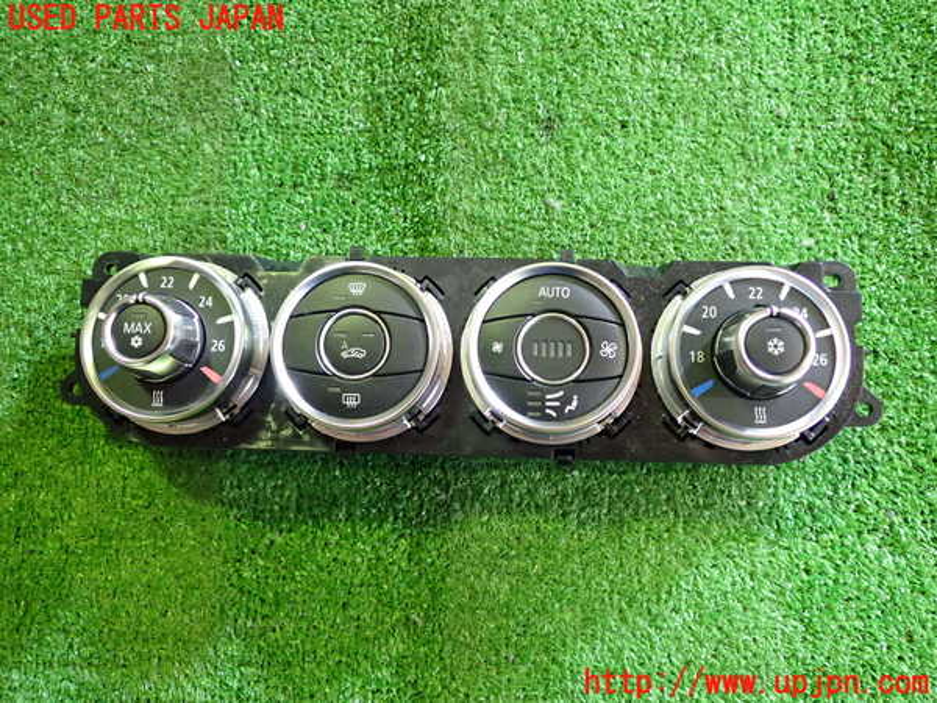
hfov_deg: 60.0
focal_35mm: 30
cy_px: 352
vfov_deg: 46.8
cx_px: 468
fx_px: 812
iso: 400
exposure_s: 1/30
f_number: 2.3
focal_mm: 5.4
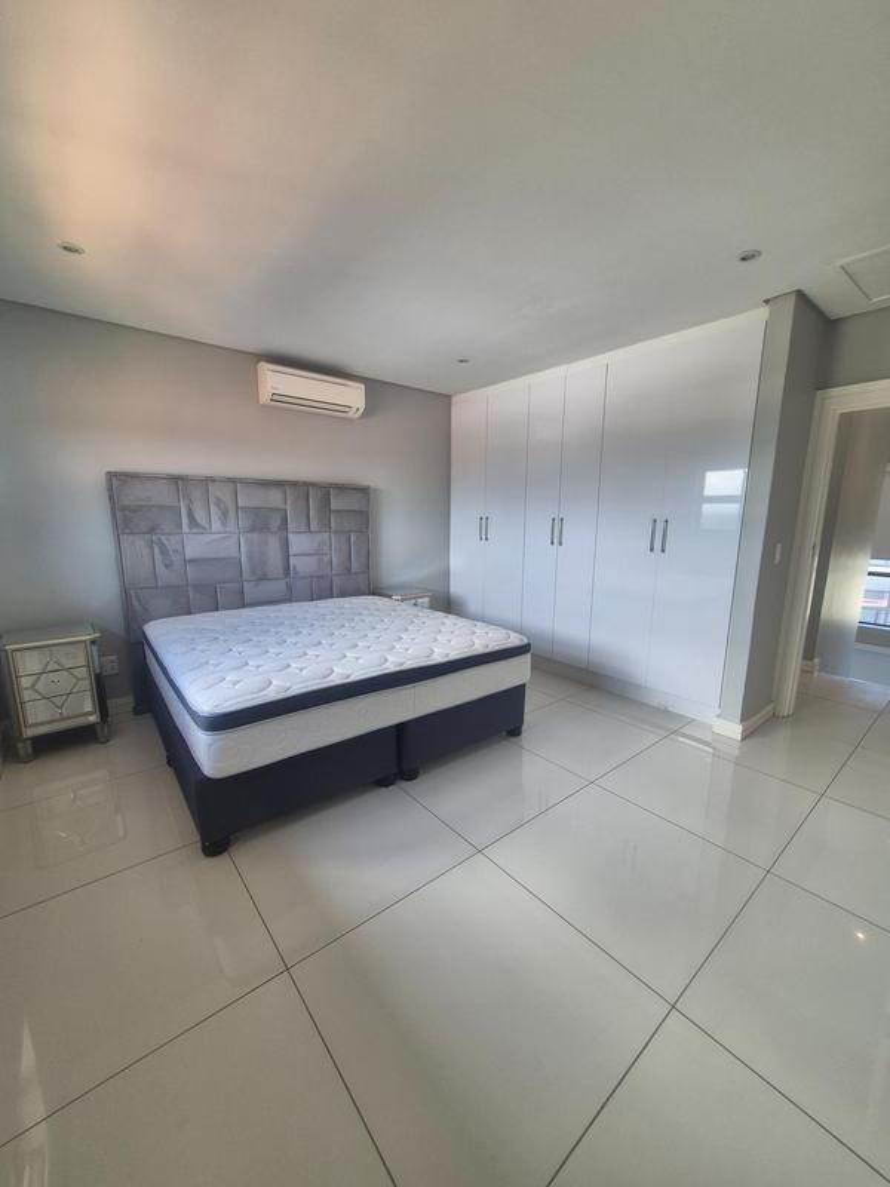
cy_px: 594
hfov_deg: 89.9
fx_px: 446
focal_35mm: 13
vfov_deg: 106.2
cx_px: 445
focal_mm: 1.74
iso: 50
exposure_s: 1/50
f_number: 2.2
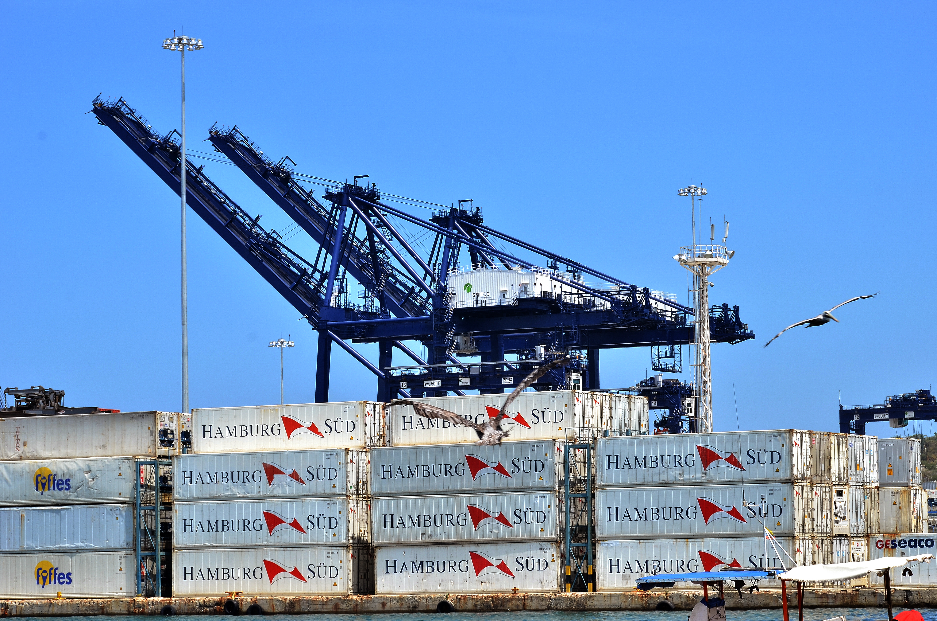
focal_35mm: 105
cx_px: 468
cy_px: 310
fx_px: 2727
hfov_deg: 19.5
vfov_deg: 13.0
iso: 200
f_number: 13
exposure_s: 1/200
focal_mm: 70
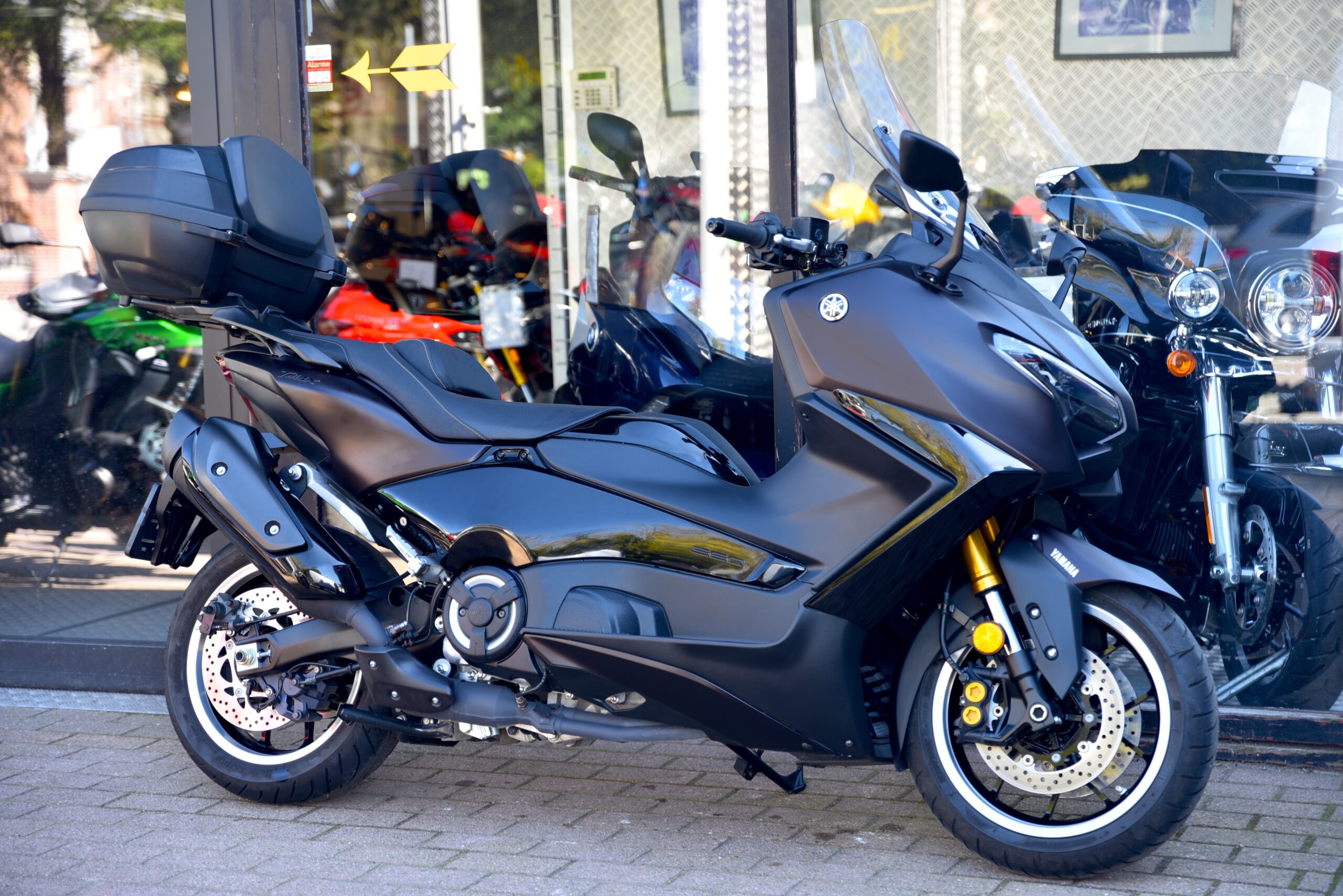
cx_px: 672
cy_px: 448
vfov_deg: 19.5
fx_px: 2612
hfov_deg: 28.8
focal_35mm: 70
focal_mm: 70
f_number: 2.8
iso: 100
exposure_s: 1/50
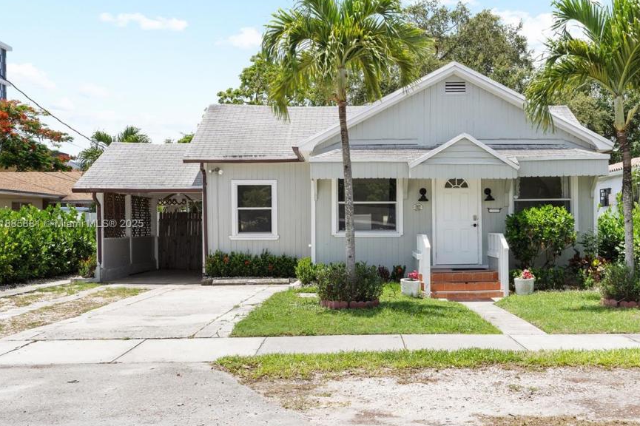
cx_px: 384
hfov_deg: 48.2
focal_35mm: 40
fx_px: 711
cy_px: 225
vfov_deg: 33.4
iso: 250
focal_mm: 32
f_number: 13
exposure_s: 1/50
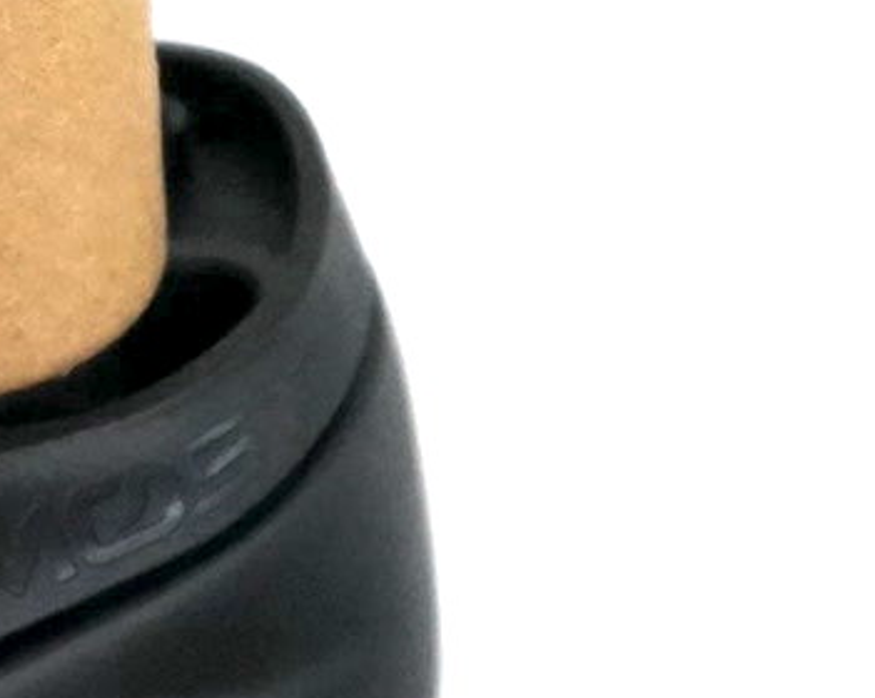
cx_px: -1331
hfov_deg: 6.9
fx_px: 6829
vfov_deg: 5.8
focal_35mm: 264
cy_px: 501
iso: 2000
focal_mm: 47
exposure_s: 1/160
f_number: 4.5
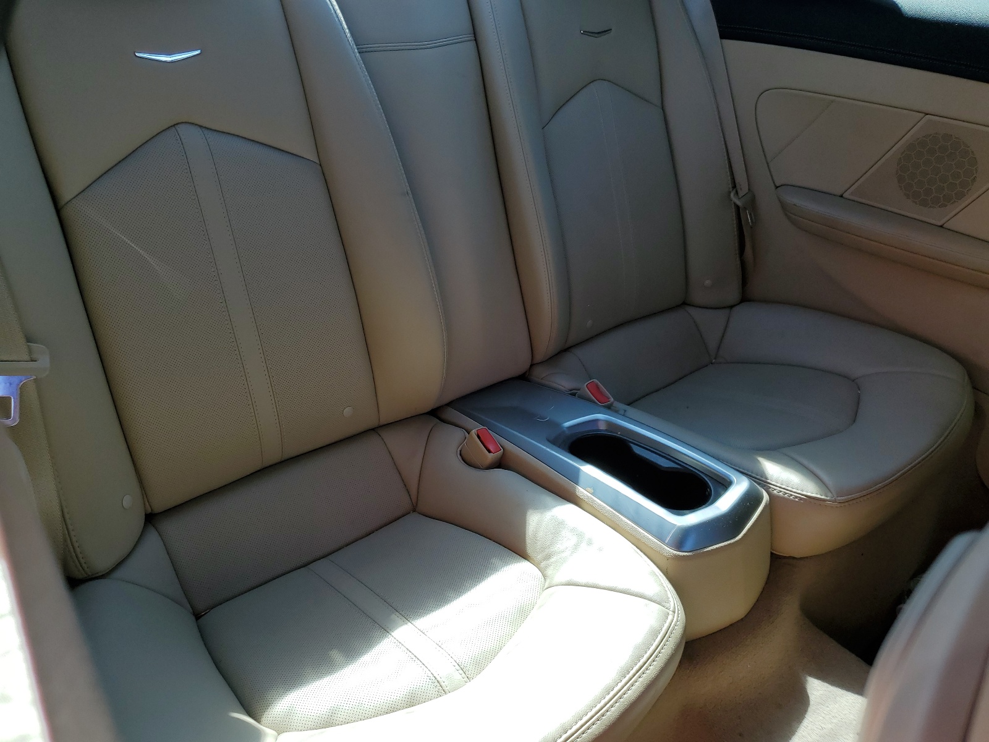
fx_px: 743
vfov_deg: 53.1
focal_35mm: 26
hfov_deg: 67.3
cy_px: 371
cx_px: 494
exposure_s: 1/345
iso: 50
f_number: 1.5
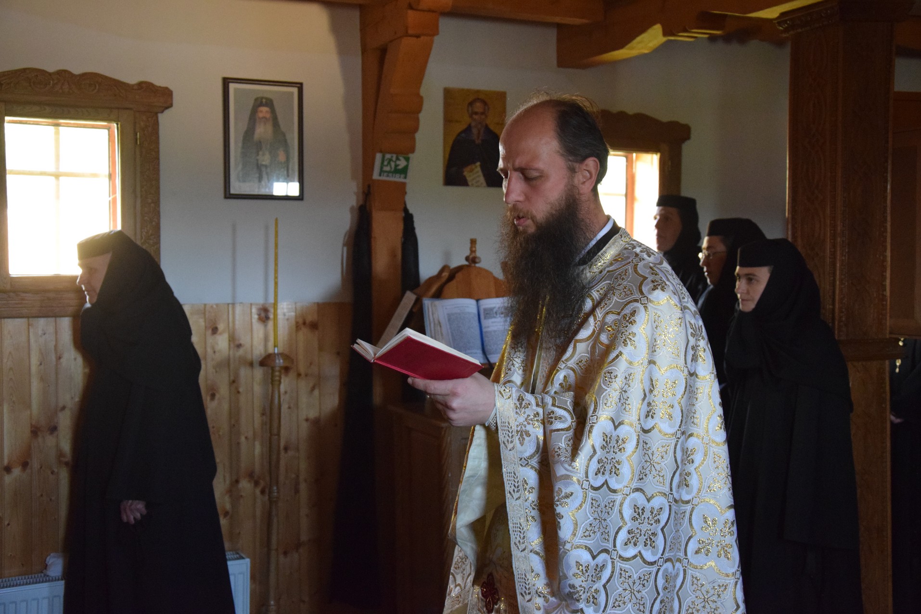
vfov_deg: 29.9
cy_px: 307
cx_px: 460
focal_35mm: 45
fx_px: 1151
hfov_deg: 43.6
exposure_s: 1/60
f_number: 4.2
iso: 3600
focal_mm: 30
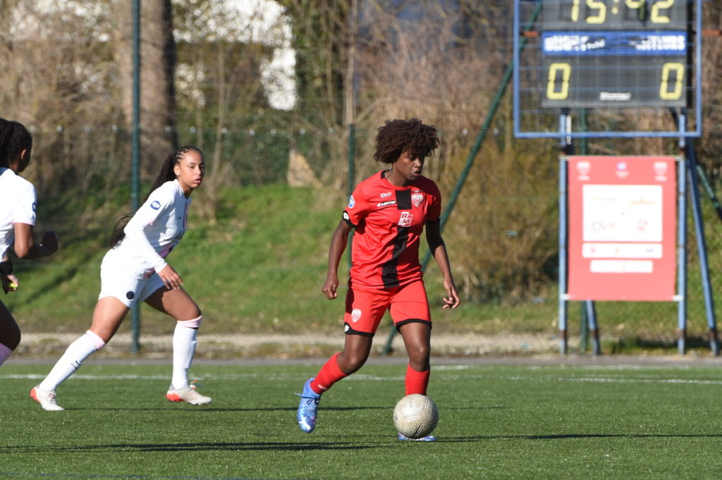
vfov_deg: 3.4
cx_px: 361
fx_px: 8016
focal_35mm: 400
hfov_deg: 5.2
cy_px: 240
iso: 400
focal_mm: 400
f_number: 7.1
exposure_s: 1/1000
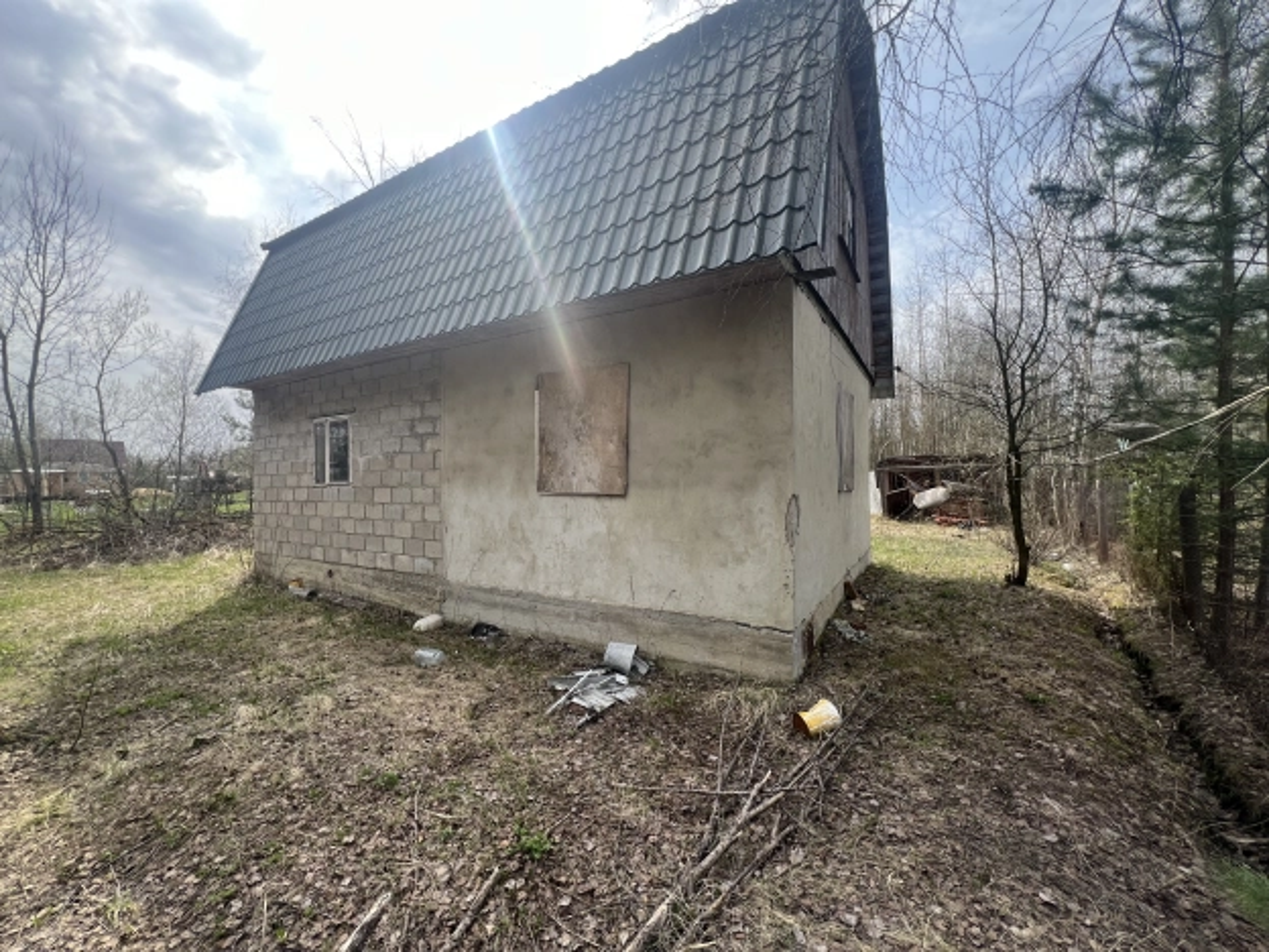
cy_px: 476
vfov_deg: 89.9
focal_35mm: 13
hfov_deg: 106.2
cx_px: 634
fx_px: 477
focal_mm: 1.57
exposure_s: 1/592
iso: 32
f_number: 1.8
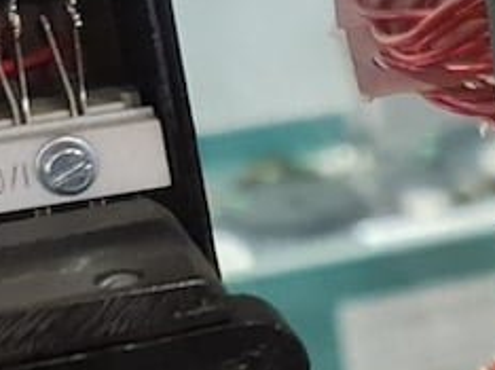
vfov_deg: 8.4
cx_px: 831
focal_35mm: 171
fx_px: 2443
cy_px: 607
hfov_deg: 11.0
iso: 800
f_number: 1.8
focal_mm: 7
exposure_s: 1/50
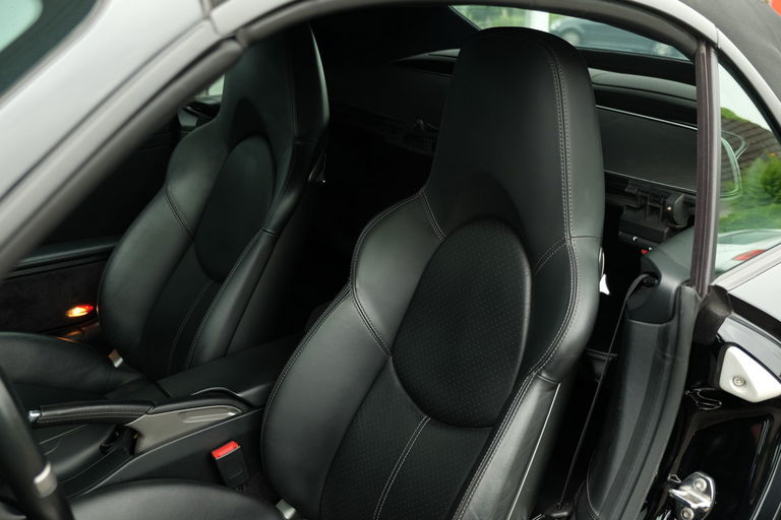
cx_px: 390
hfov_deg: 50.7
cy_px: 260
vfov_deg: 35.1
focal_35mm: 38
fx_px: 824
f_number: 3.2
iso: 250
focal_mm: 25.4
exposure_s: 1/60
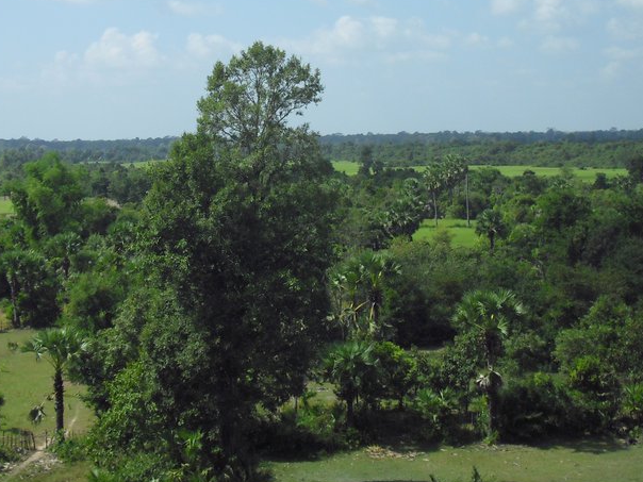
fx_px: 1449
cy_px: 120
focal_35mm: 78
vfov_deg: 18.8
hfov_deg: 25.0
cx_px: 259
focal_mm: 7.6
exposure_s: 1/250
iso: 100
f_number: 8.9
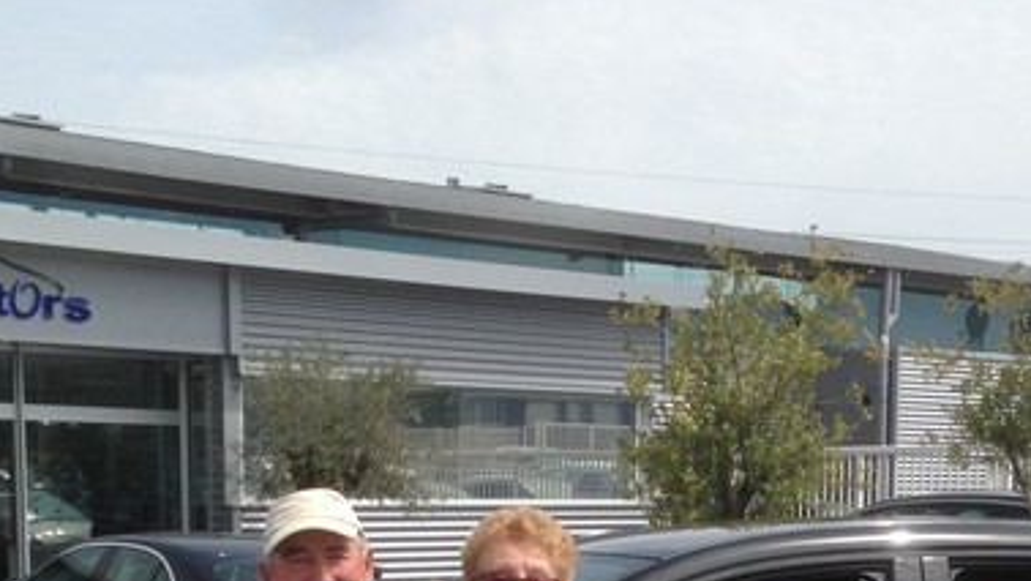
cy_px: 742
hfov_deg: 27.8
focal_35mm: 76
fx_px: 2079
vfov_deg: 15.2
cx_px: 562
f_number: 2.4
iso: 50
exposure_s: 1/1808
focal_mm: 4.12
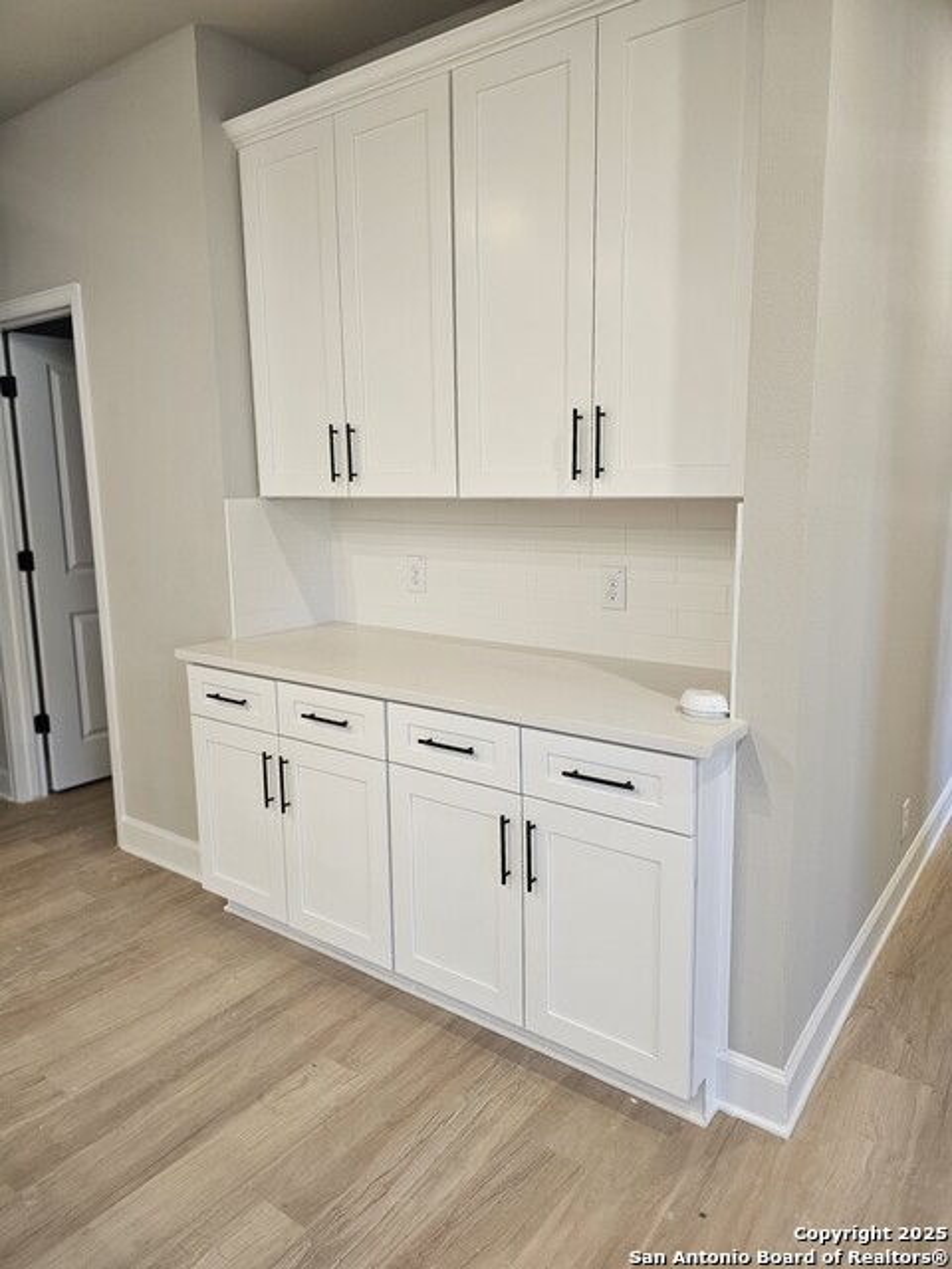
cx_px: 476
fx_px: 843
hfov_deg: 58.9
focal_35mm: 23
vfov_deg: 73.9
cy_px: 634
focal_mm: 6.3
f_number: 1.7
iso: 160
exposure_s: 1/120
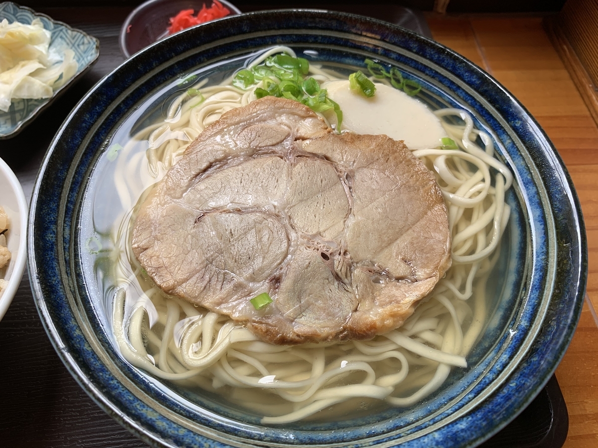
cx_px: 299
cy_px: 224
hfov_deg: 67.3
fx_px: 449
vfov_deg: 53.1
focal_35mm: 26
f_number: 1.8
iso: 40
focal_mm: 4.25
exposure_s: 1/121
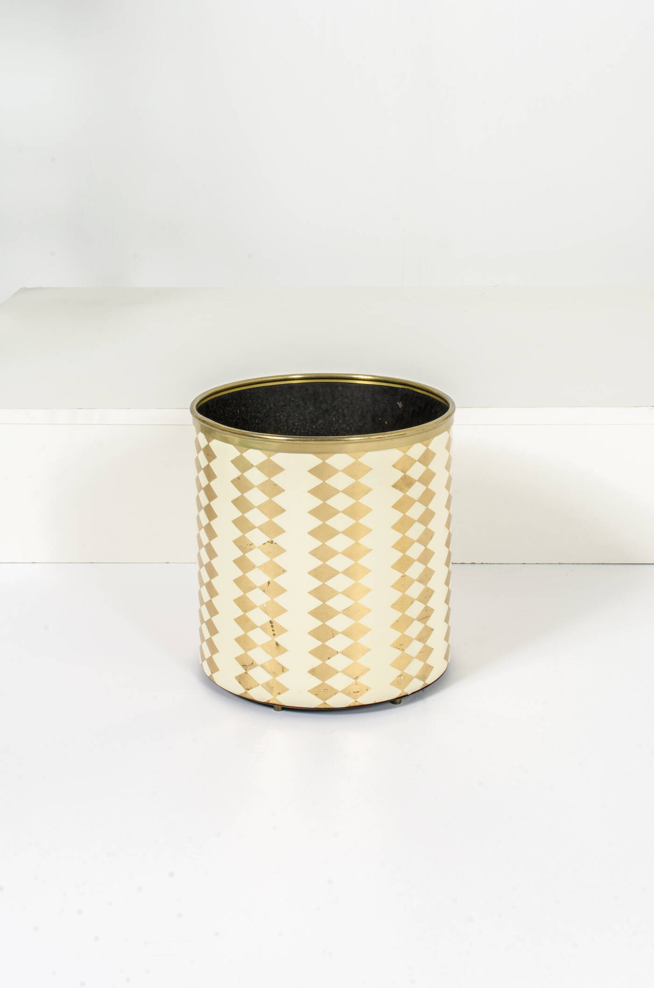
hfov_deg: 25.6
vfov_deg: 37.9
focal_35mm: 52
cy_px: 494
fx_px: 1437
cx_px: 327
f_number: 18
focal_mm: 35
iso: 100
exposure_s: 1/160
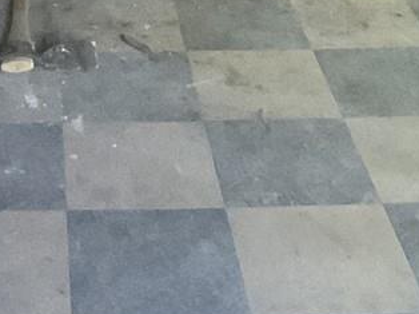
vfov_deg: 9.2
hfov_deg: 13.3
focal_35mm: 148
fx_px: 1790
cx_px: 52
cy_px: -365
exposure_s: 1/30
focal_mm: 3
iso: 400
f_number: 1.8
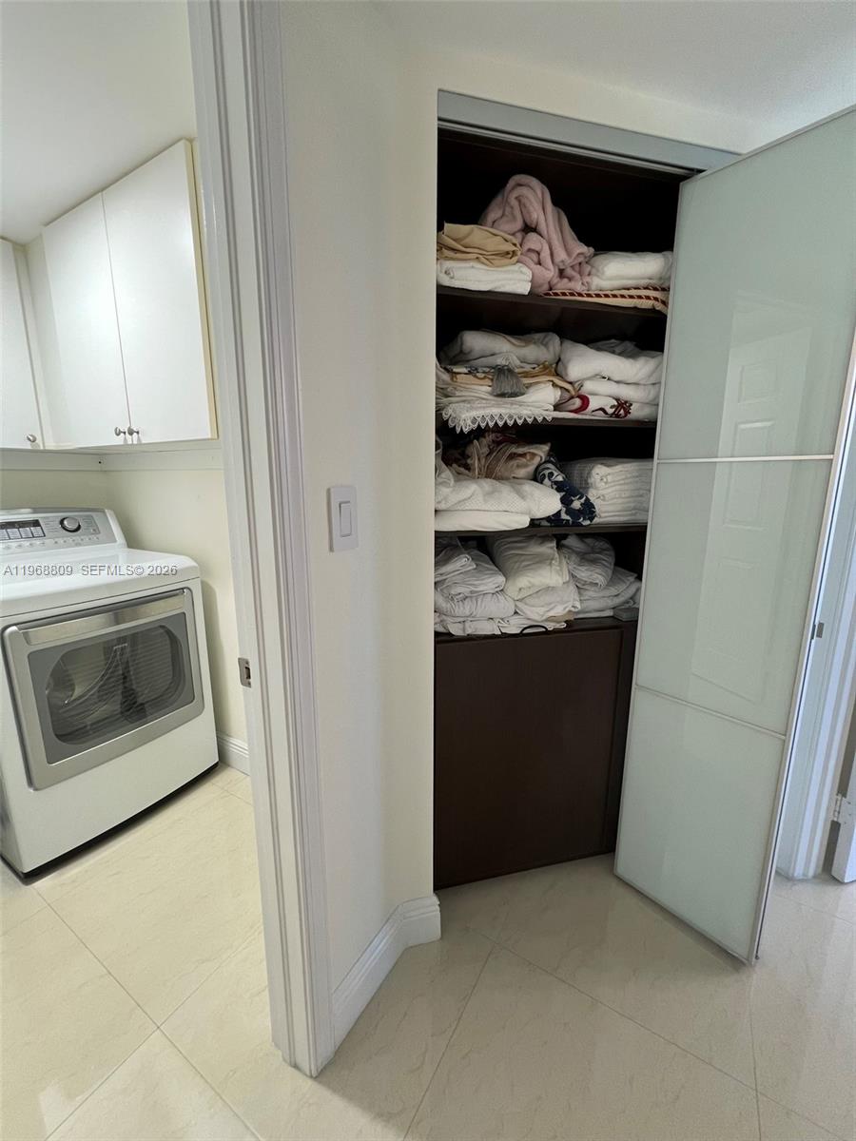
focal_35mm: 13
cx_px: 428
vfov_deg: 106.2
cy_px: 570
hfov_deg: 89.9
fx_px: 429
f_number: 1.8
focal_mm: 1.57
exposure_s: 1/60
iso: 125
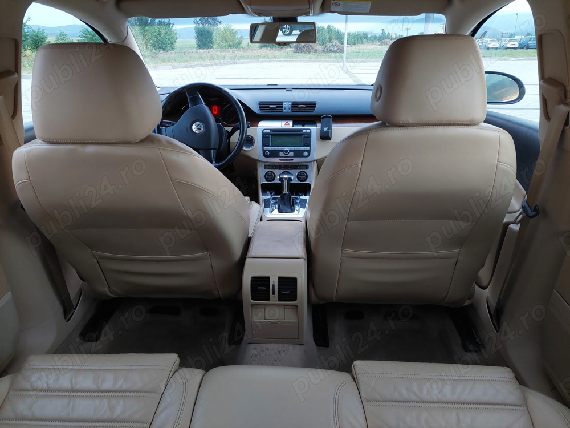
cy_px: 214
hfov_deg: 71.6
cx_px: 285
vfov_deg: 56.8
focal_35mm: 24
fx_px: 395
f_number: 1.8
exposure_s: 1/30
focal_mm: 5.23
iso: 400
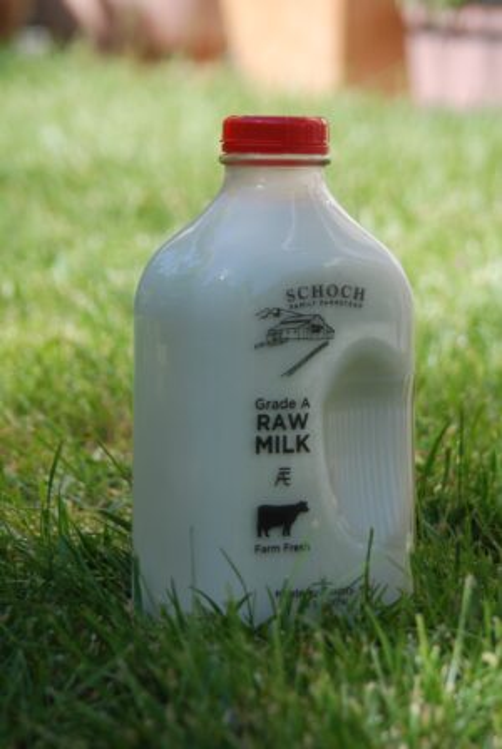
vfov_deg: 11.8
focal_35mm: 174
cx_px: 251
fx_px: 3628
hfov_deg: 7.9
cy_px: 374
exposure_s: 1/160
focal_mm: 116
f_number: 5.6
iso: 100
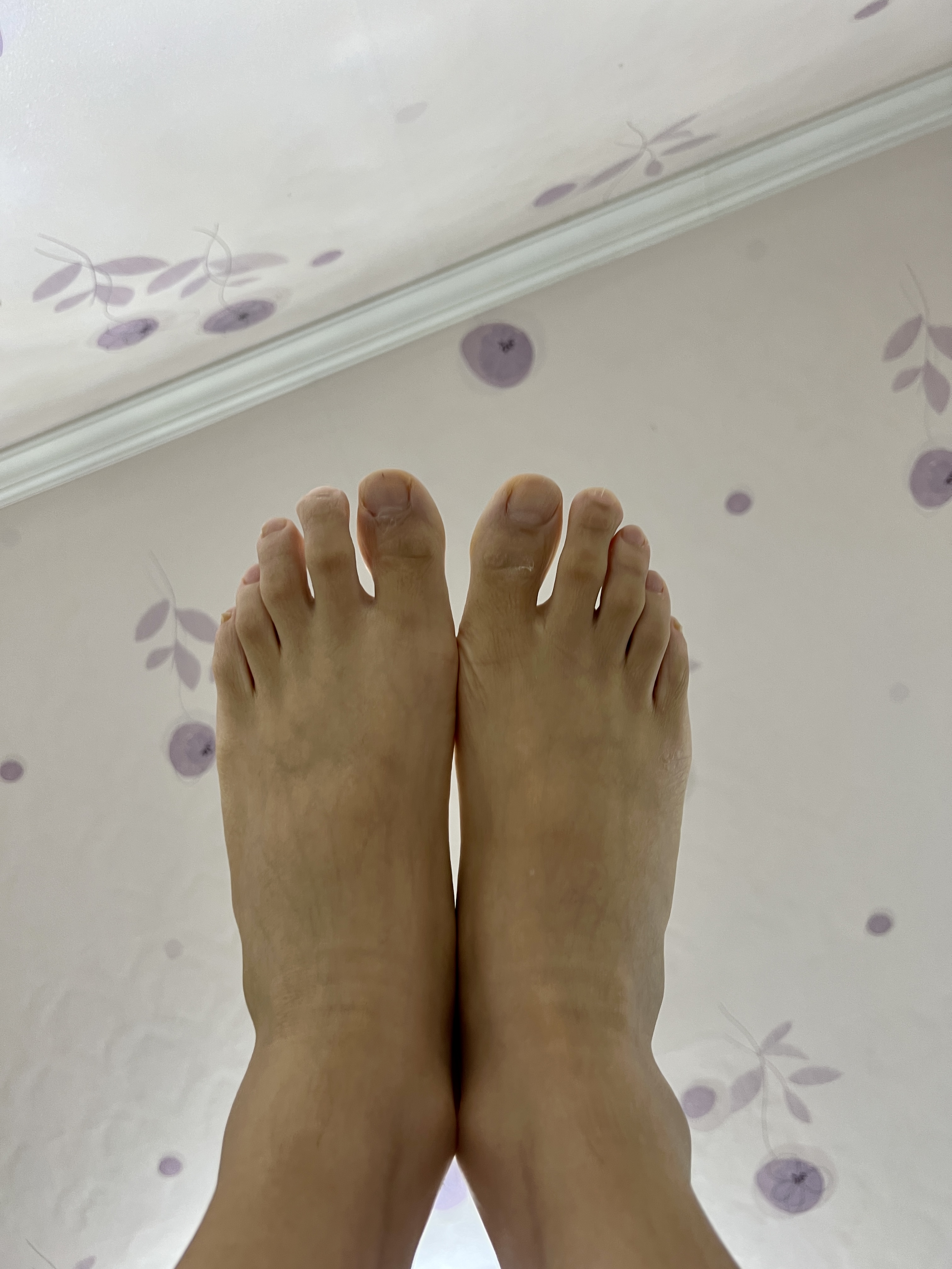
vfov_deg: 67.3
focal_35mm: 26
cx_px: 476
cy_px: 634
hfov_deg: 53.1
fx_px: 953
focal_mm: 5.7
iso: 100
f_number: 1.5
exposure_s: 1/60
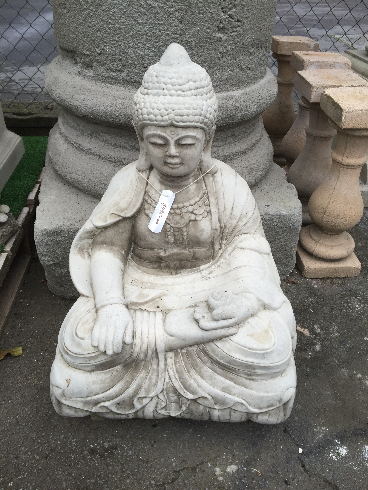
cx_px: 184
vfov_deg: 61.7
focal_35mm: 29
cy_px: 245
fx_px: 411
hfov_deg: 48.2
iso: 32
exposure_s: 1/416
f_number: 2.2
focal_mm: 4.15
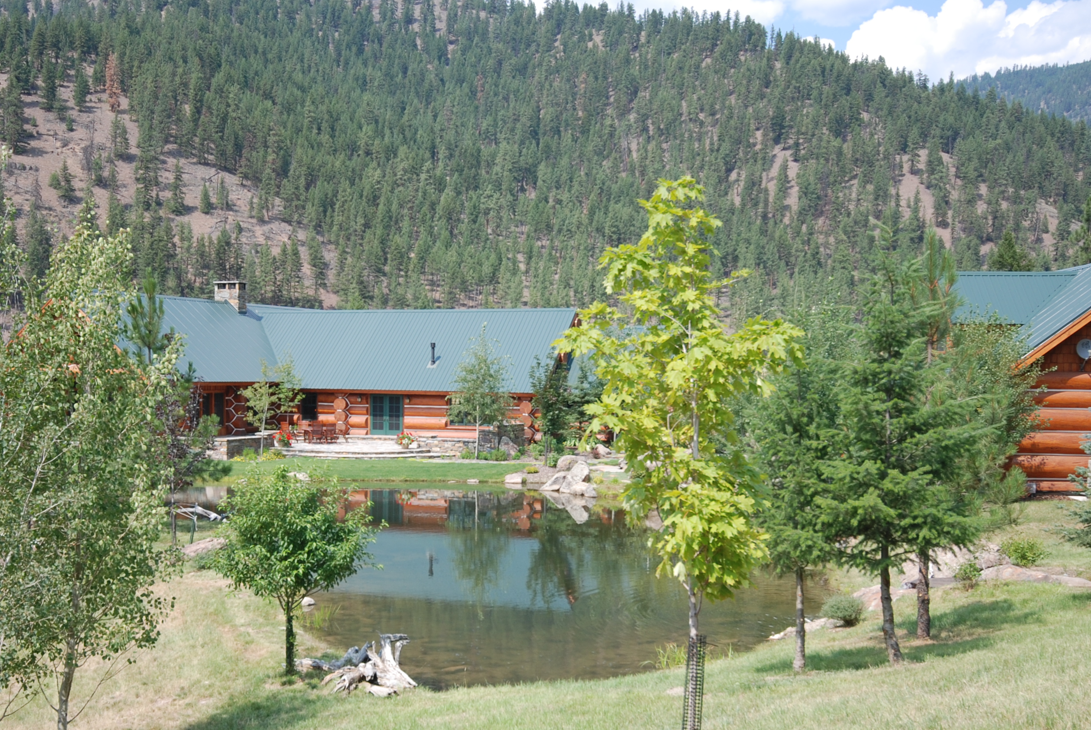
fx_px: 1426
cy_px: 482
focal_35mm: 47
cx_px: 467
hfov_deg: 41.8
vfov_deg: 28.6
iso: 100
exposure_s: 1/160
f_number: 6.3
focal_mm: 20
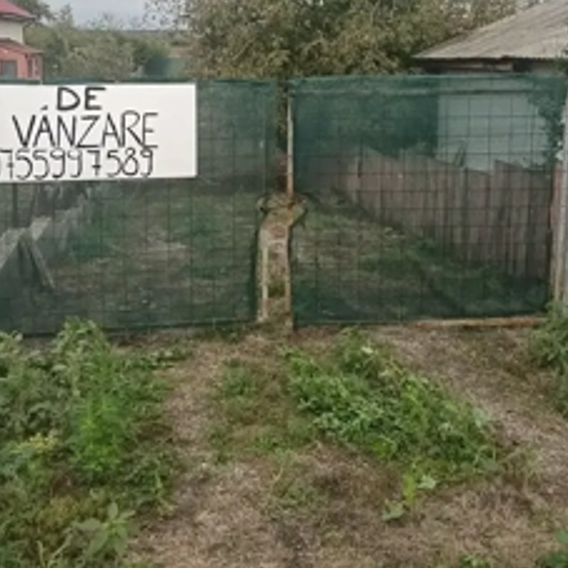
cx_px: 248
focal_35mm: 42
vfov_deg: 39.1
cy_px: 148
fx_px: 780
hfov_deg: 40.0
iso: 50
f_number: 1.8
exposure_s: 1/195
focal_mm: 3.98
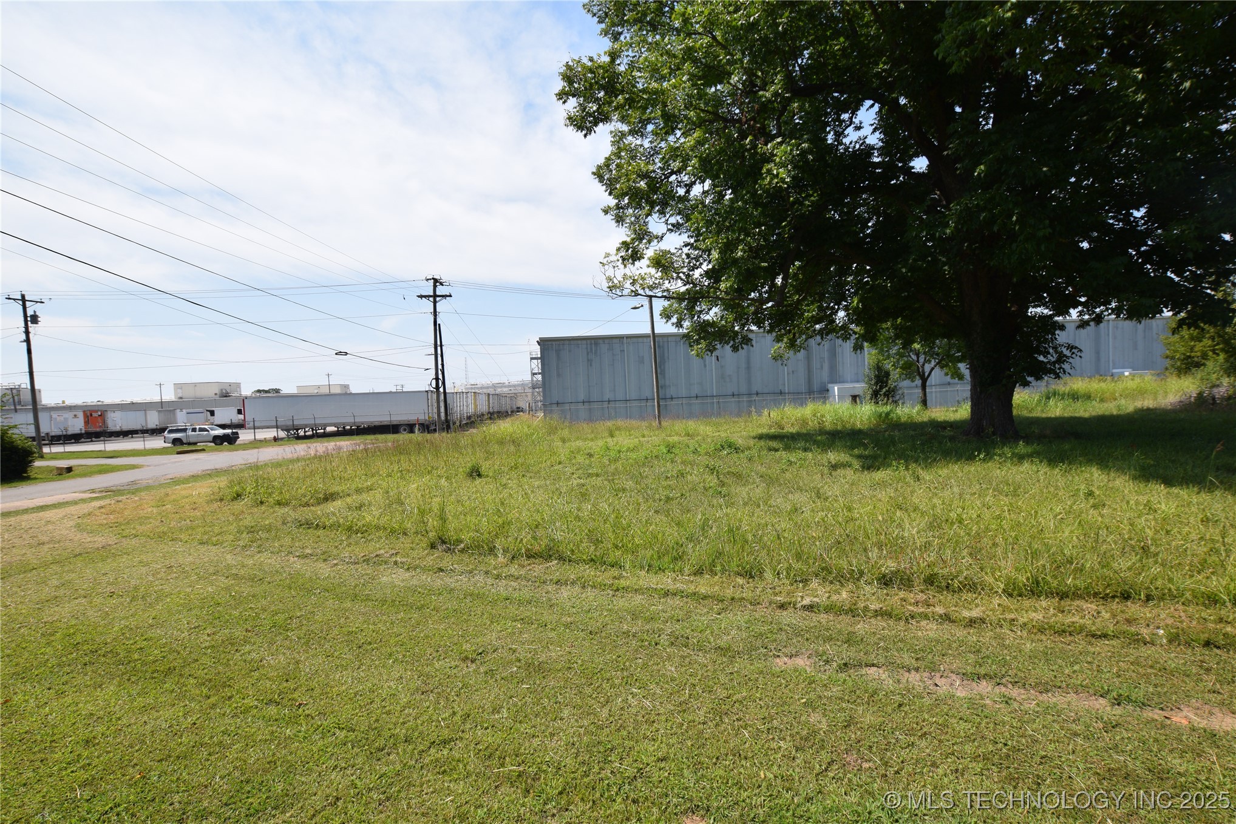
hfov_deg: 100.4
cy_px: 412
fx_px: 515
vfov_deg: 77.3
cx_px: 618
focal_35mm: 15
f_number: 9
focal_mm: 10
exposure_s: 1/320
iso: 200
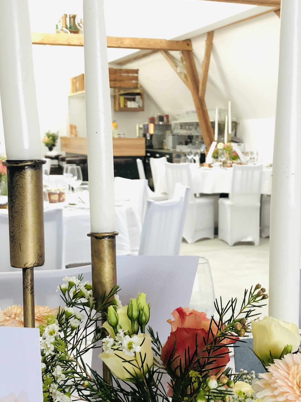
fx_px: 614
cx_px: 168
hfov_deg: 27.5
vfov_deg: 36.1
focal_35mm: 53
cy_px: 232
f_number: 1.8
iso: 40
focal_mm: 3.99
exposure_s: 1/33
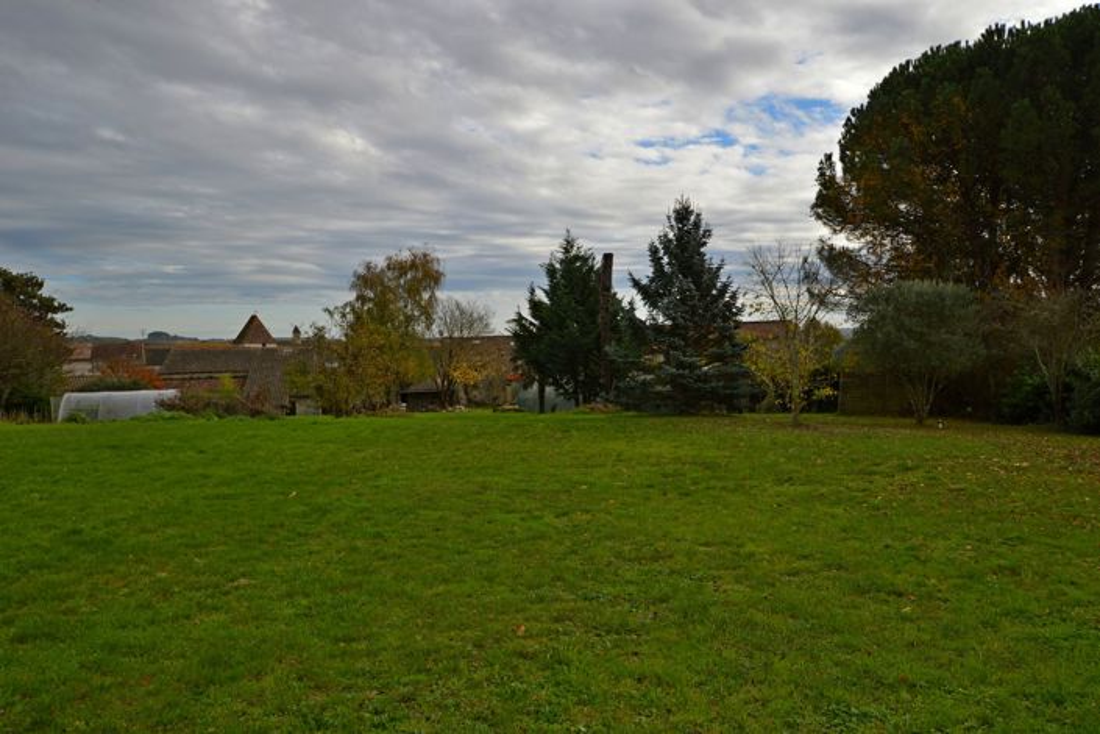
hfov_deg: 61.9
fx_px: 917
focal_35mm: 30
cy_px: 367
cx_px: 550
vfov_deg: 43.6
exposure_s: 1/250
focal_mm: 20
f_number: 8
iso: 100
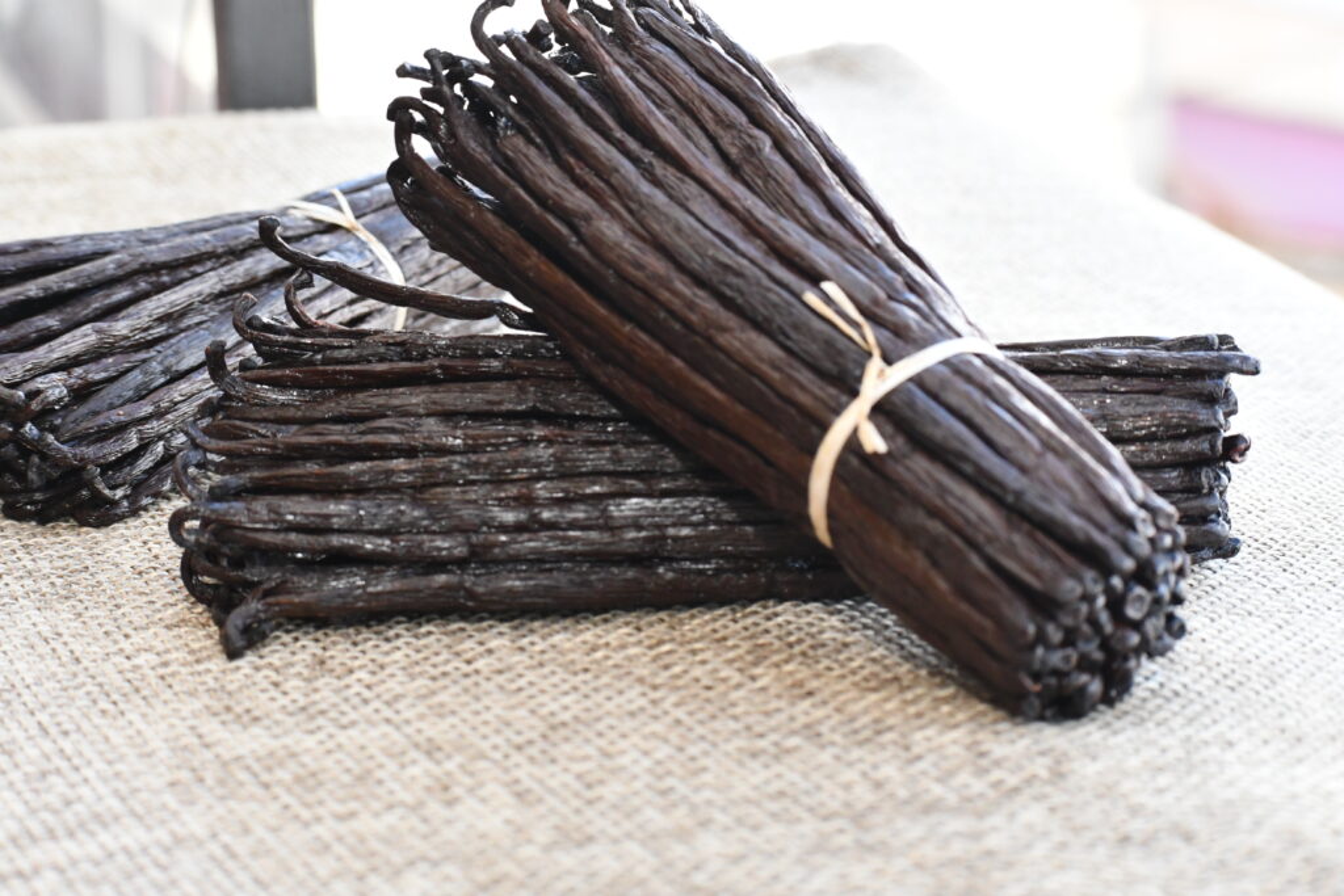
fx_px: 4182
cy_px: 448
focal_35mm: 112
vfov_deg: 12.2
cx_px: 672
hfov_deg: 18.3
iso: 2500
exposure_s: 1/400
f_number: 10
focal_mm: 75
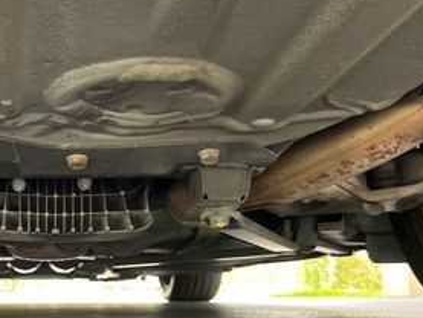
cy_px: 246
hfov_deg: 31.2
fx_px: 734
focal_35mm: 60
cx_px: 73
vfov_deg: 24.1
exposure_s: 1/121
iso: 125
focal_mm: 5.7
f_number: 1.5
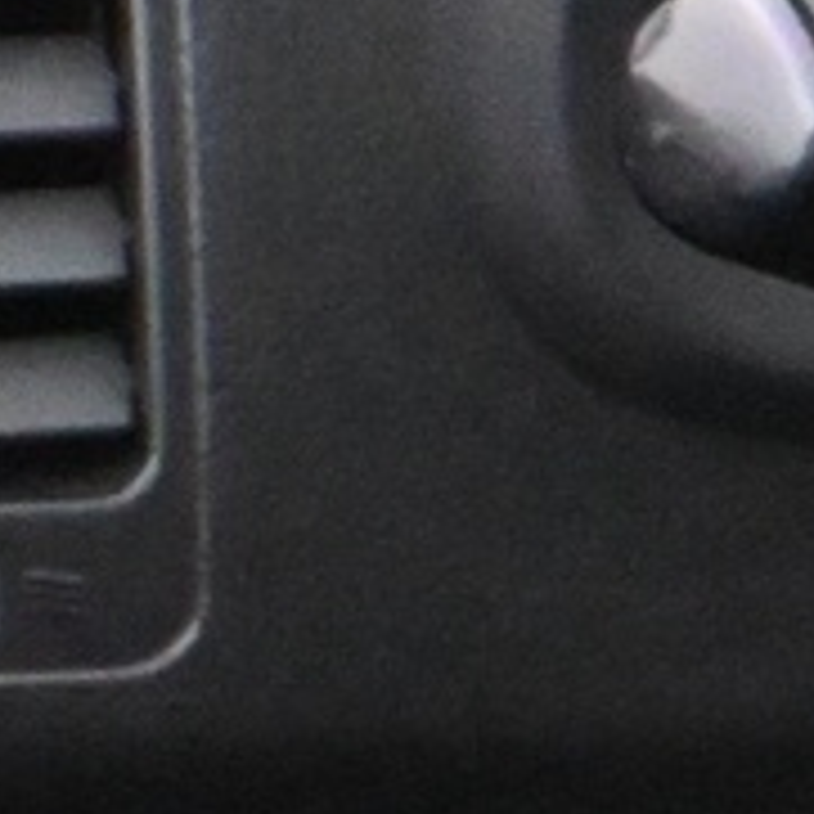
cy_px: 666
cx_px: 2671
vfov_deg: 5.0
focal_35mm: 349
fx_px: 9277
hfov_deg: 4.7
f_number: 4.8
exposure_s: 1/60
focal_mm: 30.5
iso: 12800
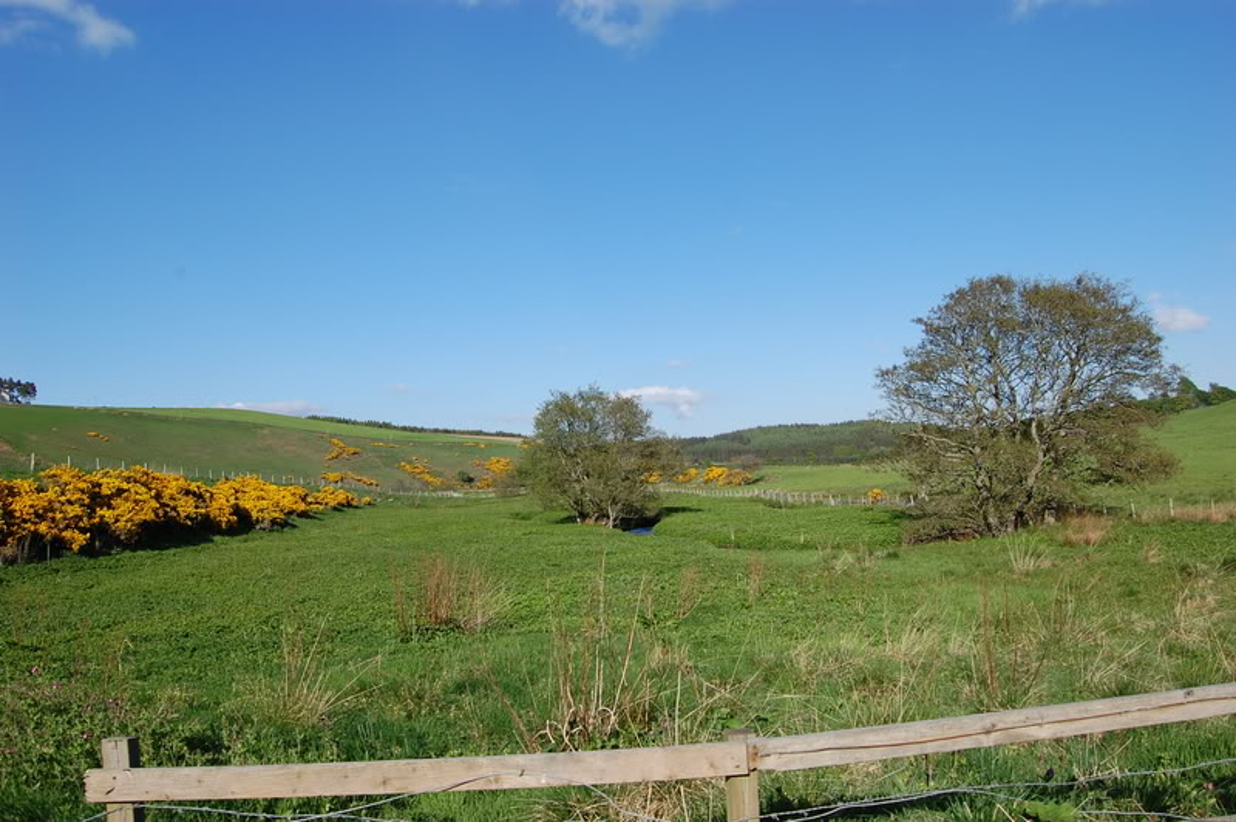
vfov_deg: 47.9
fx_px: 926
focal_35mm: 27
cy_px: 411
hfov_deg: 67.4
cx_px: 618
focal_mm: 18
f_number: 10
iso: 200
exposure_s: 1/250
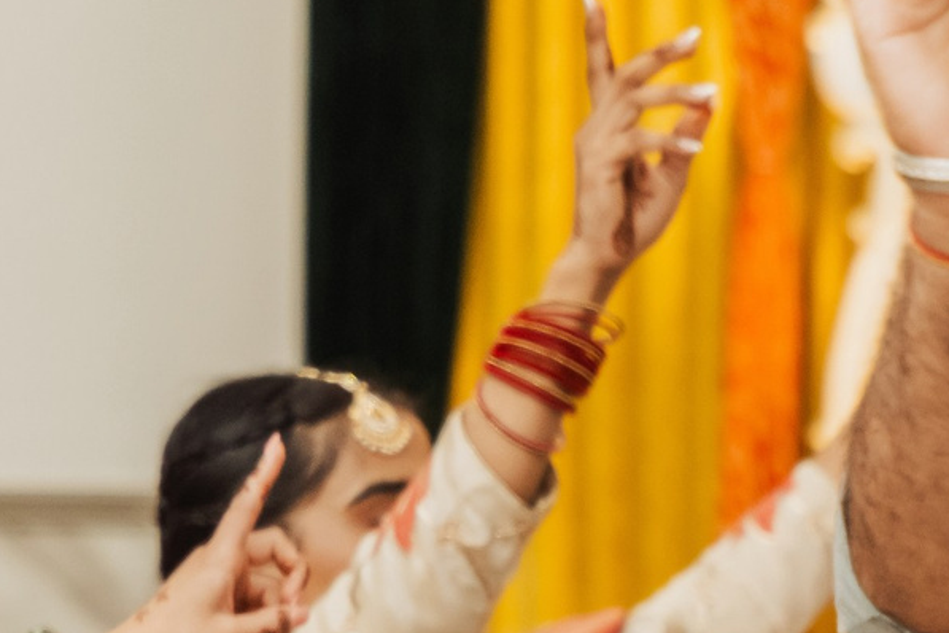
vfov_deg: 4.5
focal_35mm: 300
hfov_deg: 6.7
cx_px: 1578
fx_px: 7908
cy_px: 1003
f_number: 2.8
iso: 800
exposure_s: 1/200
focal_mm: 70
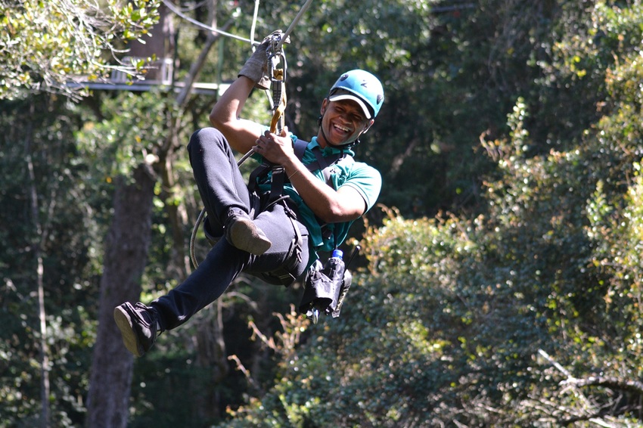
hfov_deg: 19.5
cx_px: 322
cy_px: 214
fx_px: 1875
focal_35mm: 105
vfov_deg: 13.0
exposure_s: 1/500
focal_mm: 70
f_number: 4
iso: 640
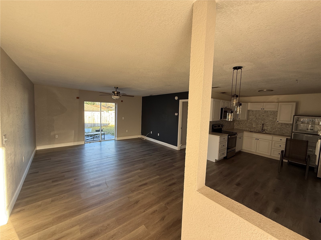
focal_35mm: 14
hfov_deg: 102.1
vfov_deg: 85.7
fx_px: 130
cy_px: 120
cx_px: 160
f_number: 2.2
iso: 64
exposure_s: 1/99
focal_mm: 2.22
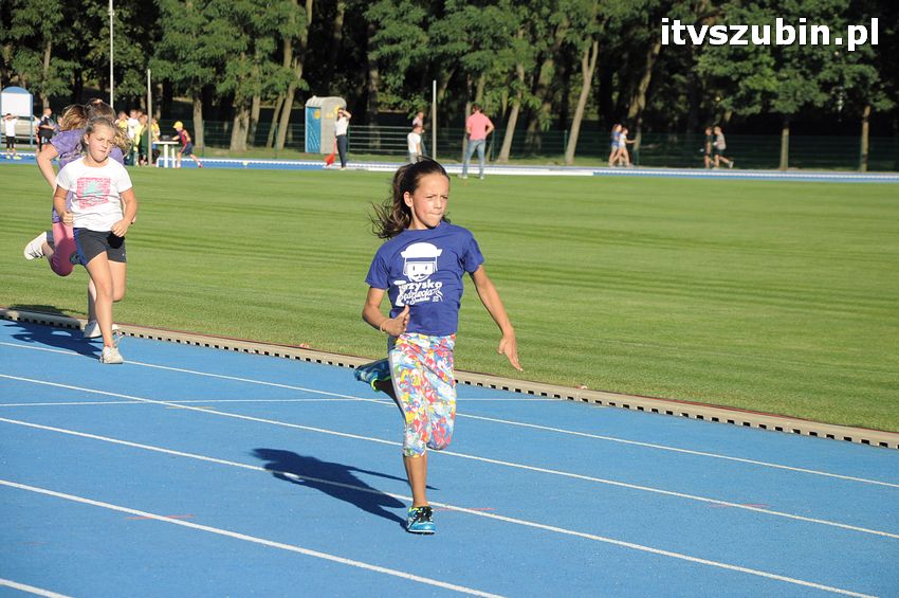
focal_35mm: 158
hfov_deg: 13.1
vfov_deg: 8.7
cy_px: 299
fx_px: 3929
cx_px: 450
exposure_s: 1/1250
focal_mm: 105
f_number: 9
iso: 500
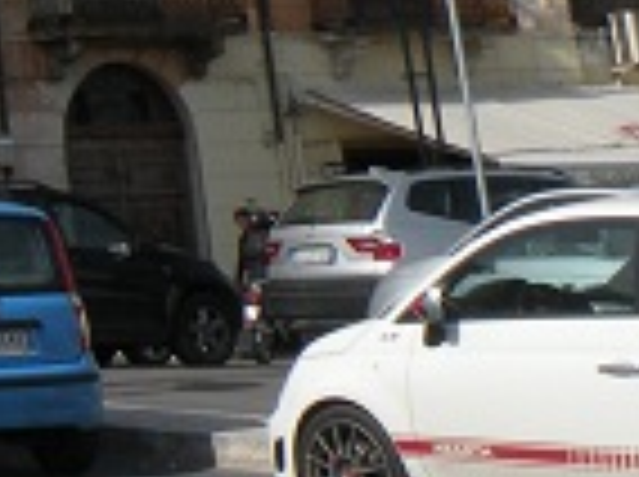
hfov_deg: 11.5
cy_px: -446
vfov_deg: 9.9
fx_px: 2562
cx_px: -932
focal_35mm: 139
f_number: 7.1
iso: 64
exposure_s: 1/242
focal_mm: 4.7
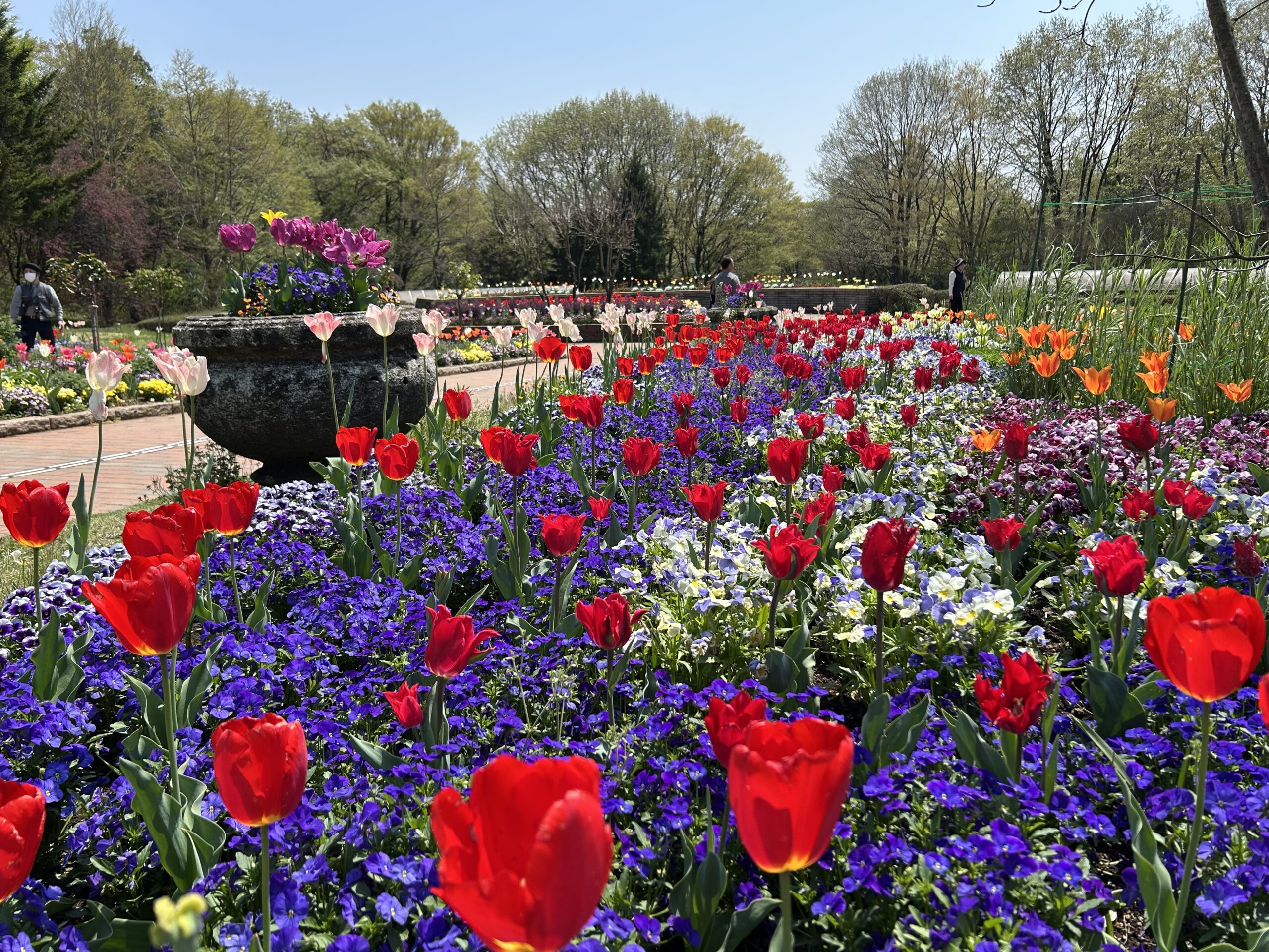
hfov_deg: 67.3
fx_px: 953
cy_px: 476
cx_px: 634
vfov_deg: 53.1
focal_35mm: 26
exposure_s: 1/2123
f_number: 1.5
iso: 50
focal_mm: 5.7
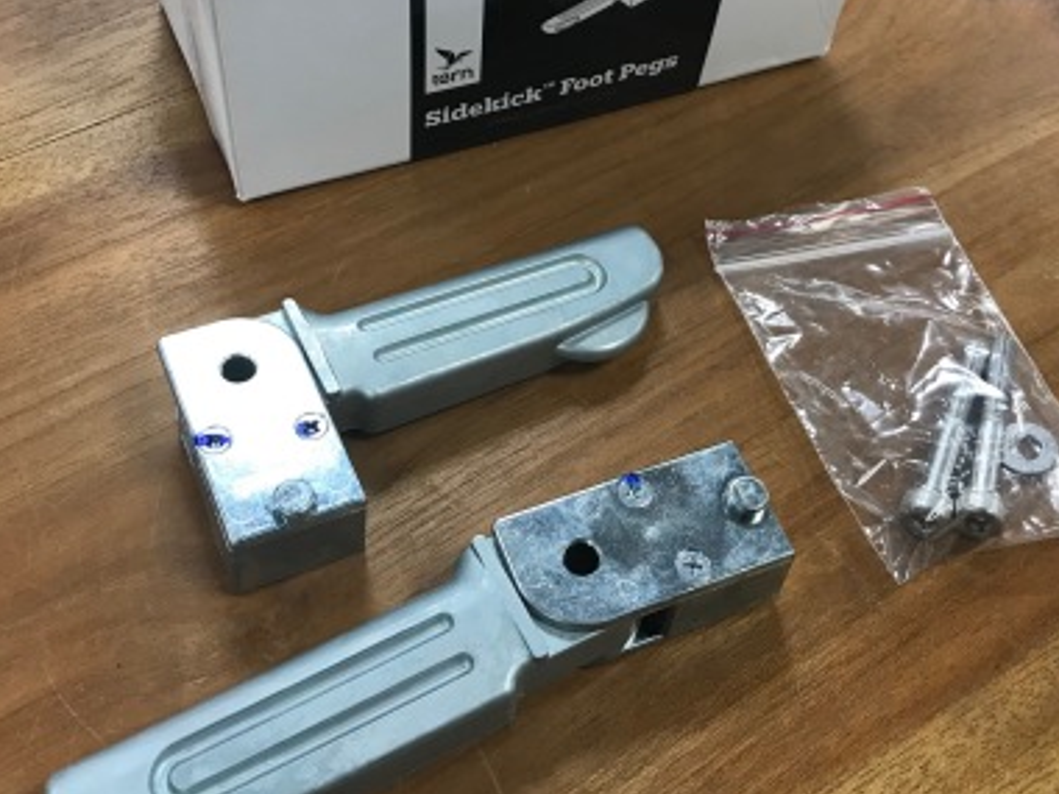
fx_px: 1315
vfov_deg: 33.5
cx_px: 538
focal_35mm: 43
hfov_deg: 43.8
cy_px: 312
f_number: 1.8
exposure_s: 1/33
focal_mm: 3.99
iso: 25
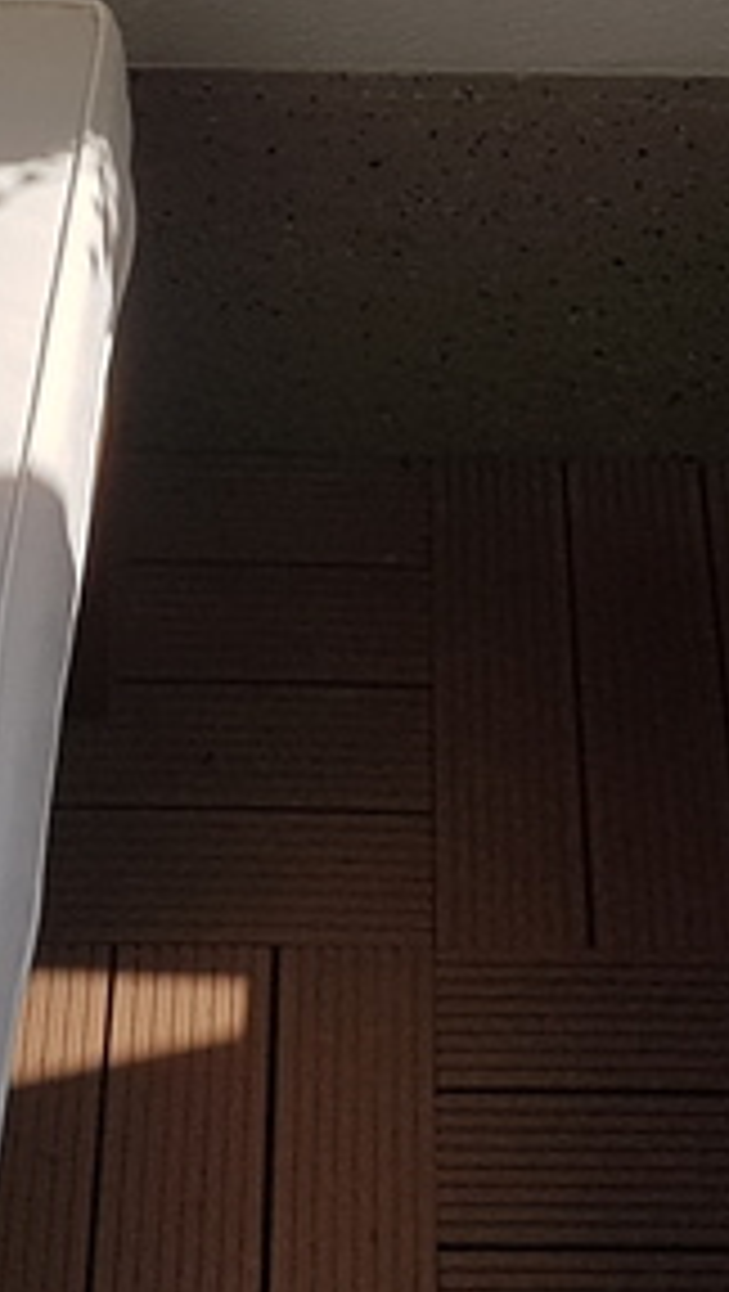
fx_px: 3462
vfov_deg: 19.4
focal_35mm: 101
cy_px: -423
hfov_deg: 12.0
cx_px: 472
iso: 40
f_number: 1.7
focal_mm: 4.2
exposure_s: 1/3328
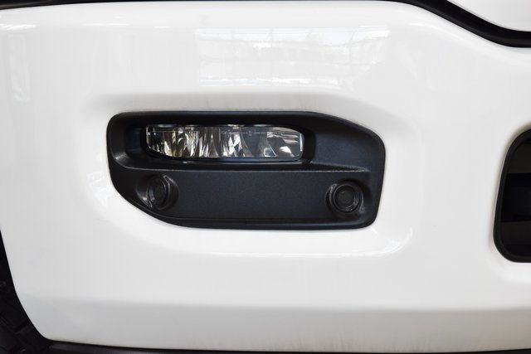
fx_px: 1549
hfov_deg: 19.5
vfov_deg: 13.0
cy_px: 177
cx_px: 266
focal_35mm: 105
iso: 1100
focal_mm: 70
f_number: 7.1
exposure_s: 1/30
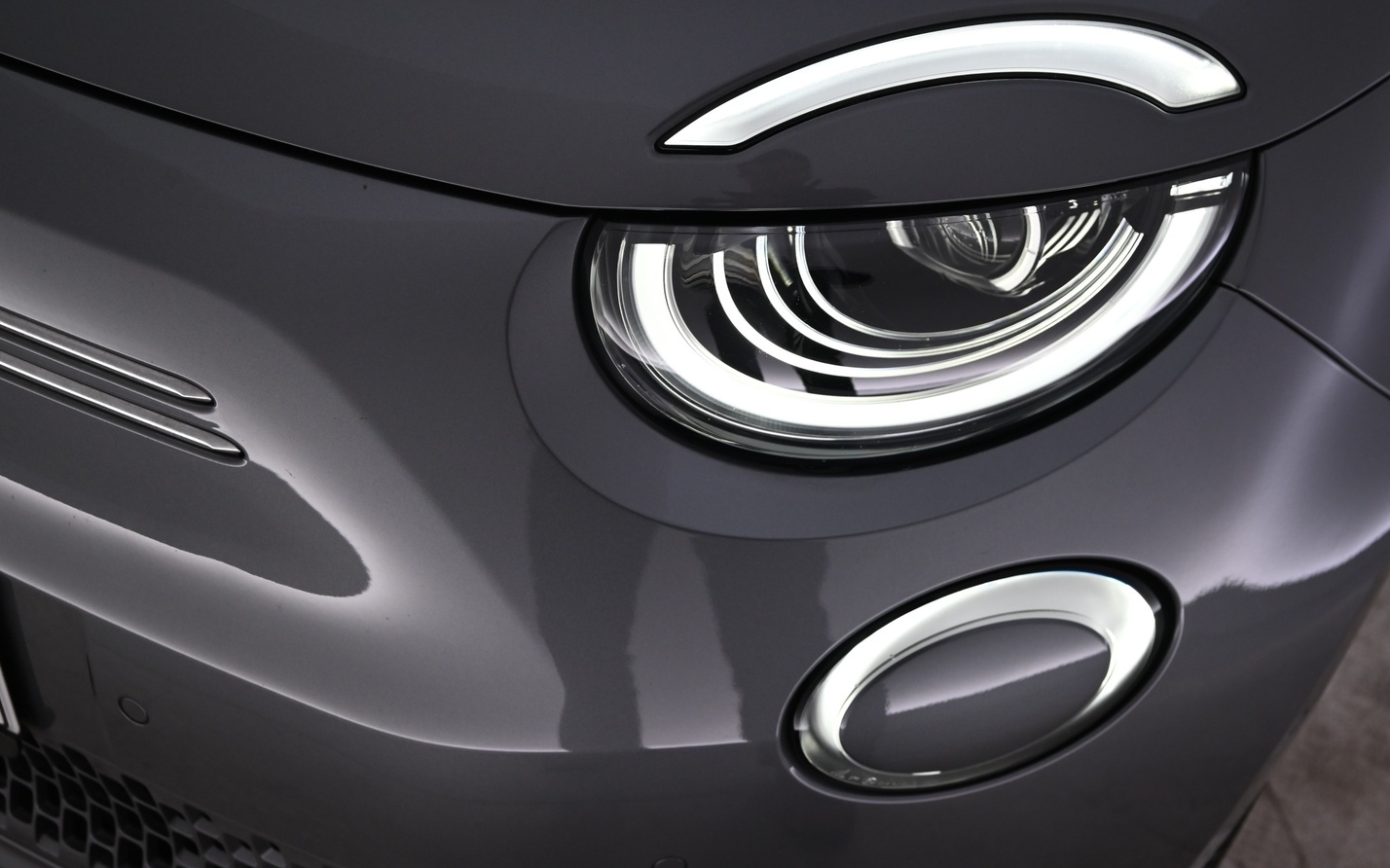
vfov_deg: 33.9
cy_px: 498
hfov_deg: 51.9
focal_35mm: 38
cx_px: 780
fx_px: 1423
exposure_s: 1/125
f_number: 4.8
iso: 720
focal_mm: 32.5
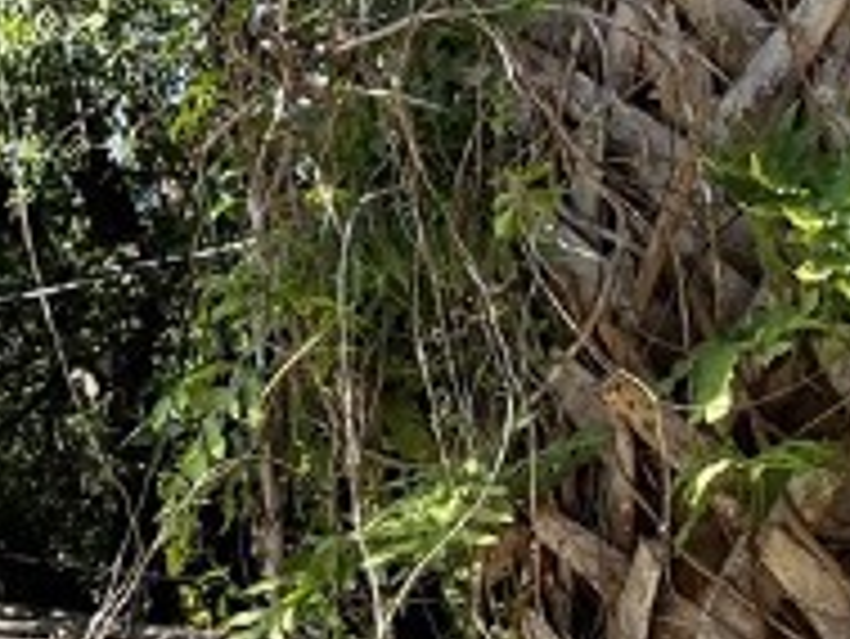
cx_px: -890
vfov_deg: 10.3
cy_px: 837
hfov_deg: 12.3
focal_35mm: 141
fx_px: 3464
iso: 50
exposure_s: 1/1294
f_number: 1.6
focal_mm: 5.1
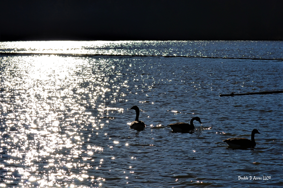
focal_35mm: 99
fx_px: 778
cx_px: 142
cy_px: 94
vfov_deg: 13.8
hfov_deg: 20.6
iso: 100
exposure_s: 1/640
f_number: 11
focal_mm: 66
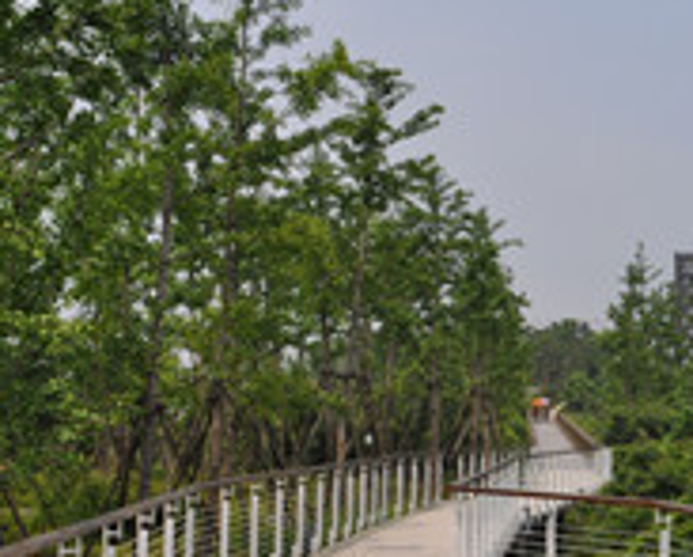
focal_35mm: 69
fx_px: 1417
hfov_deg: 27.0
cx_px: 538
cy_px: 280
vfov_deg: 22.2
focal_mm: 18
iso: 200
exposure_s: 1/500
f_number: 11
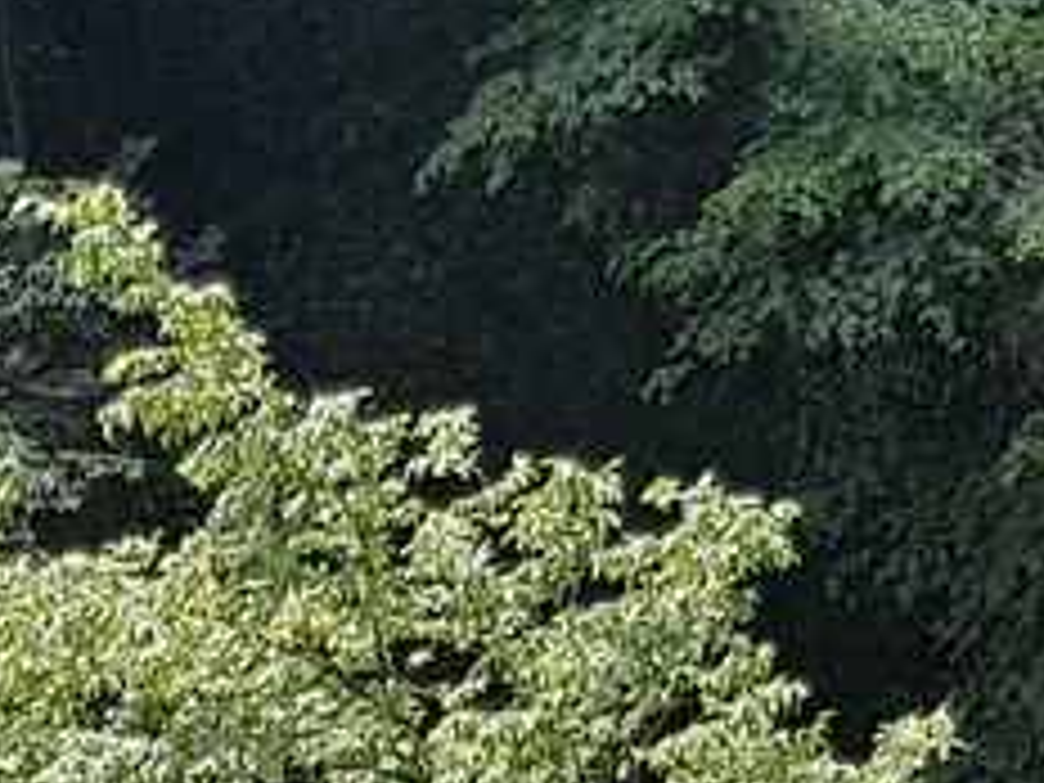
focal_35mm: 179
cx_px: -94
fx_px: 5399
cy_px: 1377
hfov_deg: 10.9
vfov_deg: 8.0
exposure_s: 1/1456
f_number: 1.7
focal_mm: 4.2
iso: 50
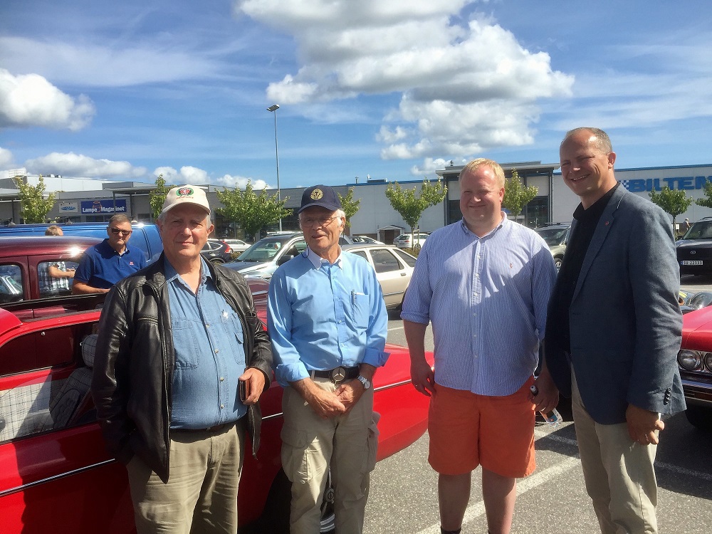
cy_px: 267
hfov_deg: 61.7
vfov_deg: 48.2
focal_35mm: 29
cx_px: 356
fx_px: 596
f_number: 2.2
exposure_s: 1/1276
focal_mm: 4.15
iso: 32
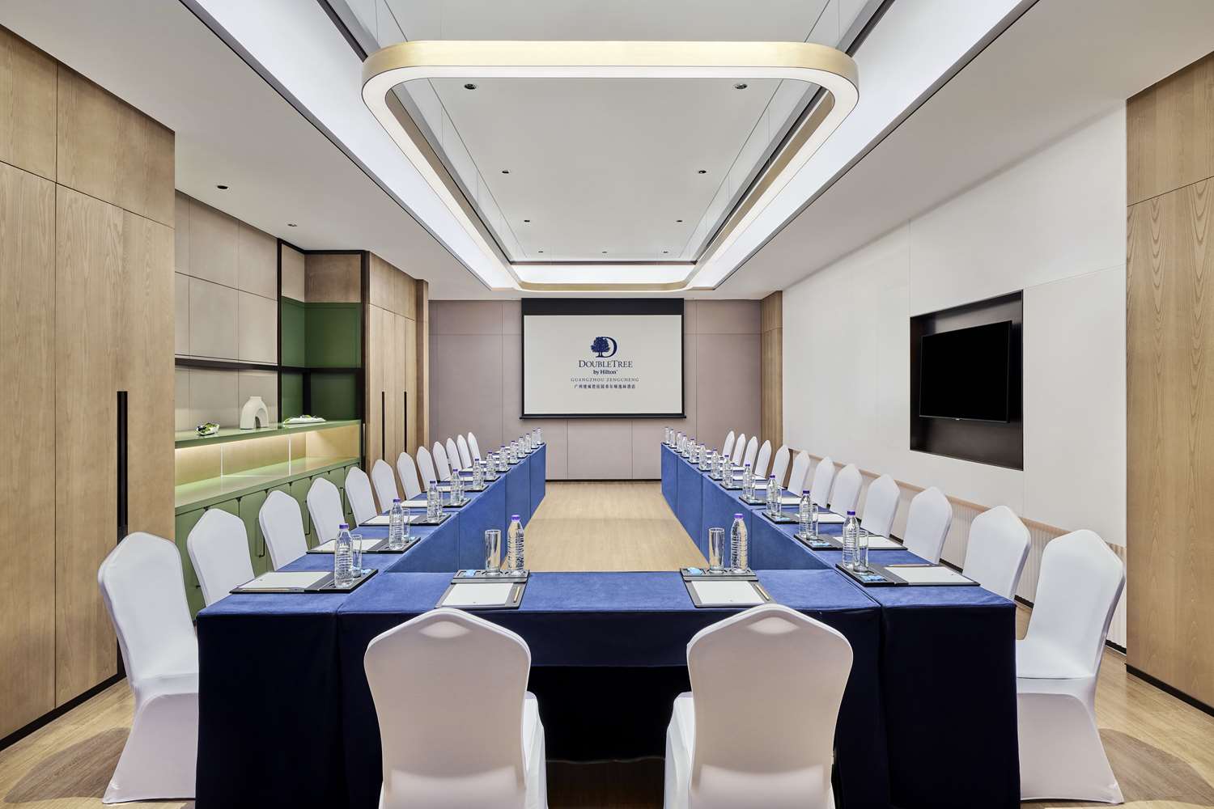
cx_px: 607
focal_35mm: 19
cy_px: 404
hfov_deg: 86.9
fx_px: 641
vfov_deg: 64.6
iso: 320
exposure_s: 1/4
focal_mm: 19
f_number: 11
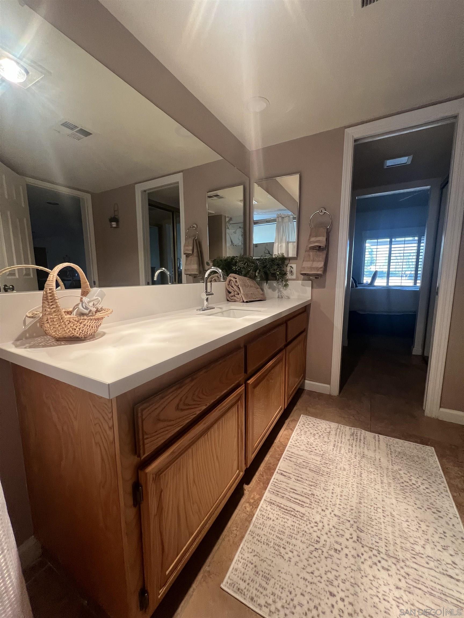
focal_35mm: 13
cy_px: 309
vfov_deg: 106.2
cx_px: 232
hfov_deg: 89.9
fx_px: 232
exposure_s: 1/120
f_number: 1.8
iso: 200
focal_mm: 1.57
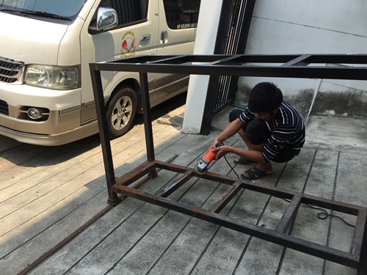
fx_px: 307
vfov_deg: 48.2
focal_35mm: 29
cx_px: 184
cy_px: 138
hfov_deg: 61.7
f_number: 2.2
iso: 32
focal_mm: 4.15
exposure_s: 1/1099
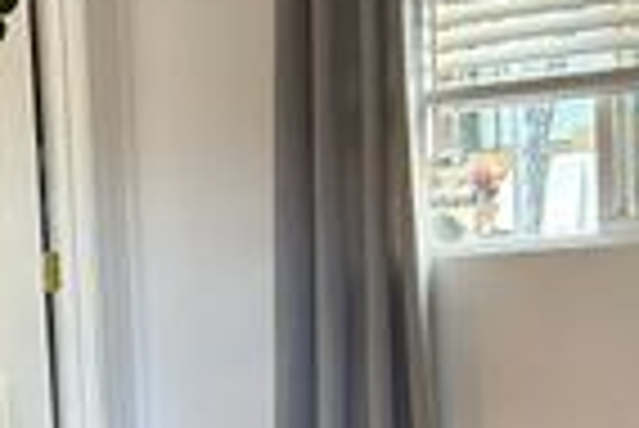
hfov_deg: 16.9
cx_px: -198
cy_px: 586
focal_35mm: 114
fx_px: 2026
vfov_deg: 11.7
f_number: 1.5
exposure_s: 1/60
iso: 160
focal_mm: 5.7
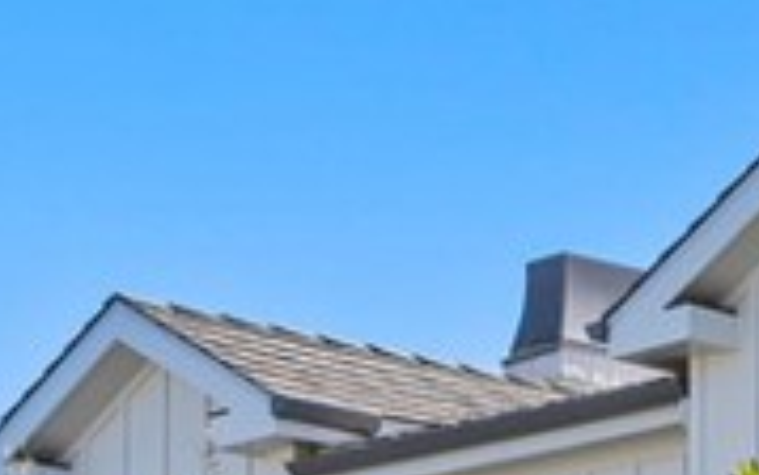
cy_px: 1308
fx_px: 4221
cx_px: 1997
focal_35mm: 204
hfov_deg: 9.0
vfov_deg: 6.1
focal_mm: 35
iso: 640
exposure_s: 1/200
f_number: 9
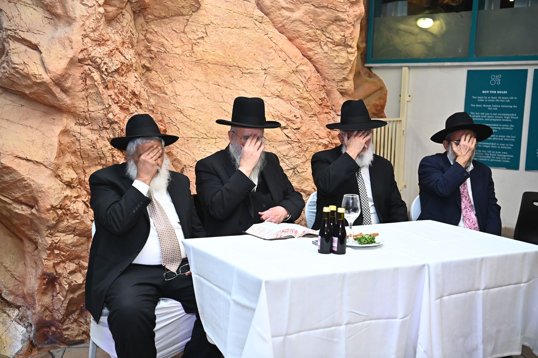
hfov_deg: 42.8
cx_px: 269
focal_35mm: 46
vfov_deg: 29.2
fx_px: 687
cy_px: 179
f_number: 3.5
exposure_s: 1/160
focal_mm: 46
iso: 3200
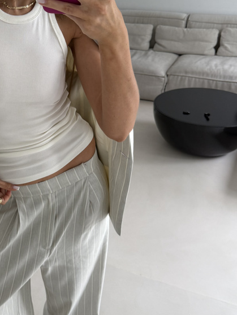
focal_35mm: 43
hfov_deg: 32.5
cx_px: 42
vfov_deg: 43.8
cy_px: 174
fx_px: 392
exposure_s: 1/121
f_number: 1.78
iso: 125
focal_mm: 6.76
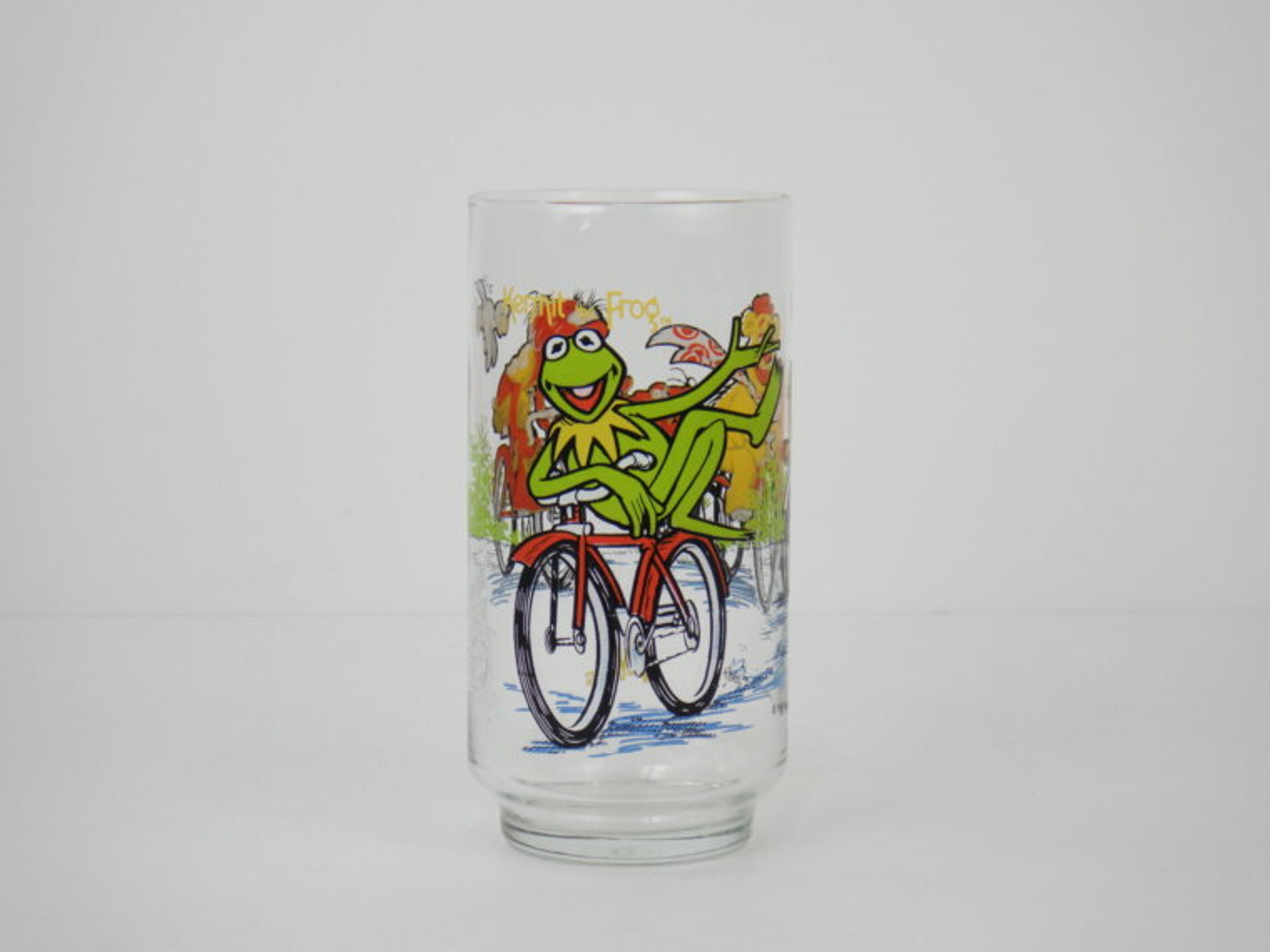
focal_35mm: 95
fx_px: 3485
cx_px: 630
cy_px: 479
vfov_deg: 15.6
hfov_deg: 20.7
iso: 125
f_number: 5
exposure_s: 1/60
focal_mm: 16.7
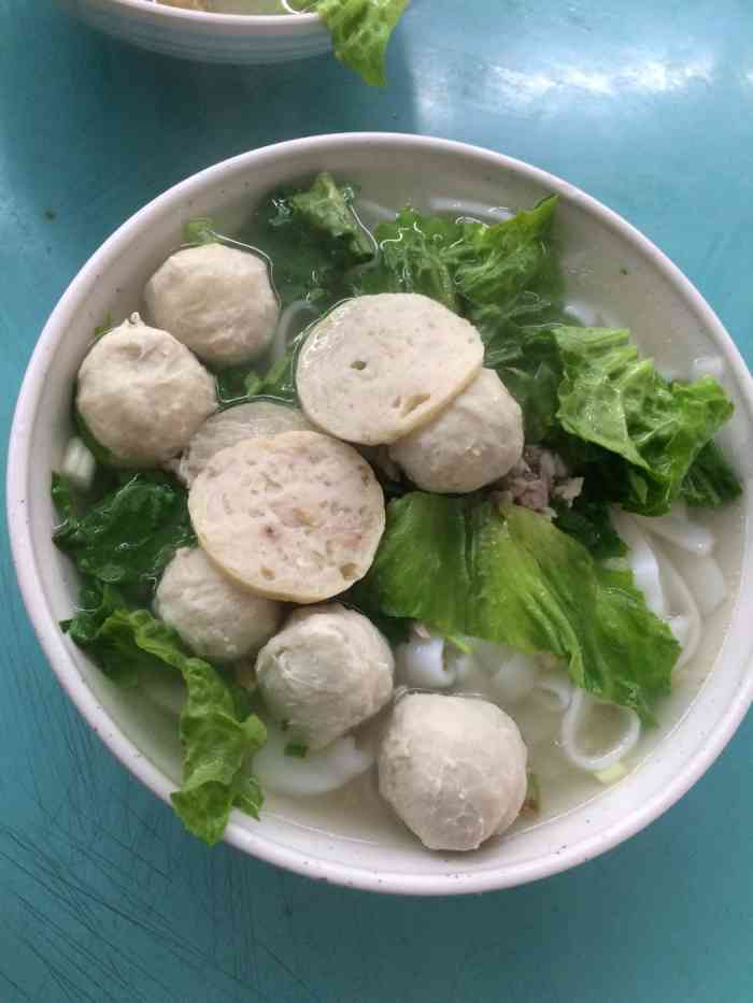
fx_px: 841
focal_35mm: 29
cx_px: 376
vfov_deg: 61.7
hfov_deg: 48.2
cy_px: 502
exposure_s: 1/33
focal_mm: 4.15
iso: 160
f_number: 2.2
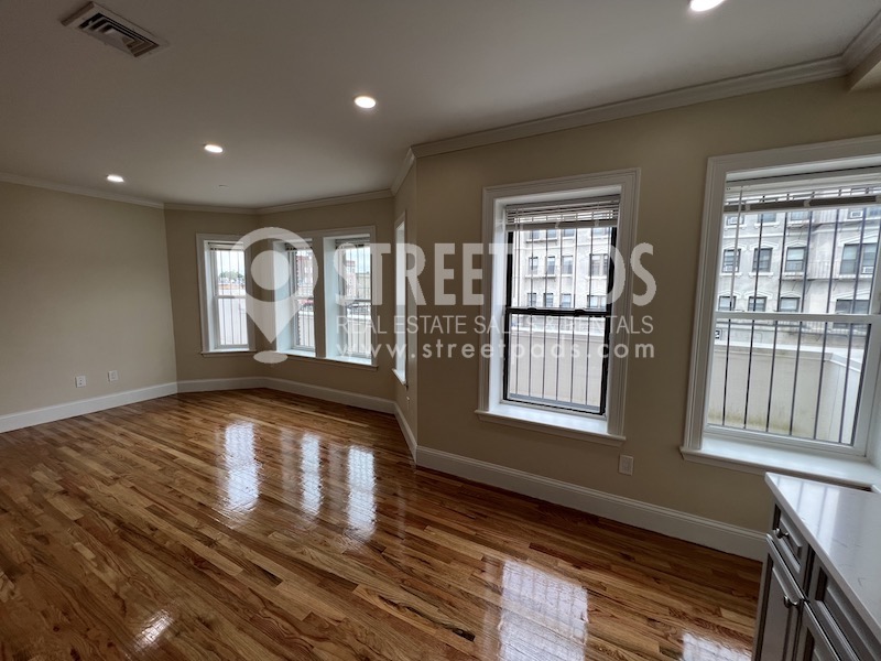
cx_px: 440
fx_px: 331
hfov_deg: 106.2
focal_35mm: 13
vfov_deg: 89.9
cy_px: 330
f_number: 1.8
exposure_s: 1/142
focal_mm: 1.57
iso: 32
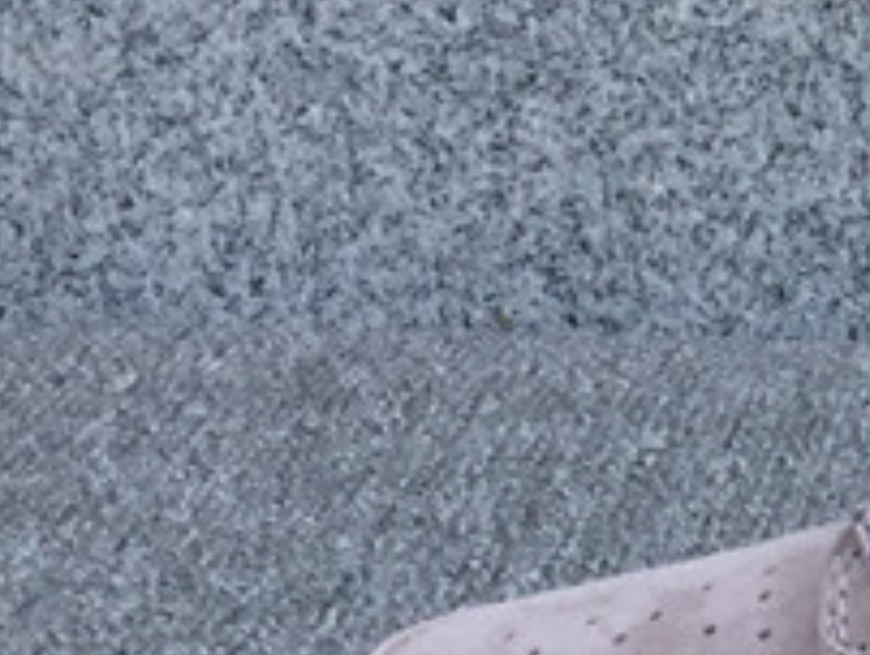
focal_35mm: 138
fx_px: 3472
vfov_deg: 10.4
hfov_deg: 13.2
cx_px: 1447
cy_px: 976
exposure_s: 1/399
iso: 25
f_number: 2.4
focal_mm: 3.3
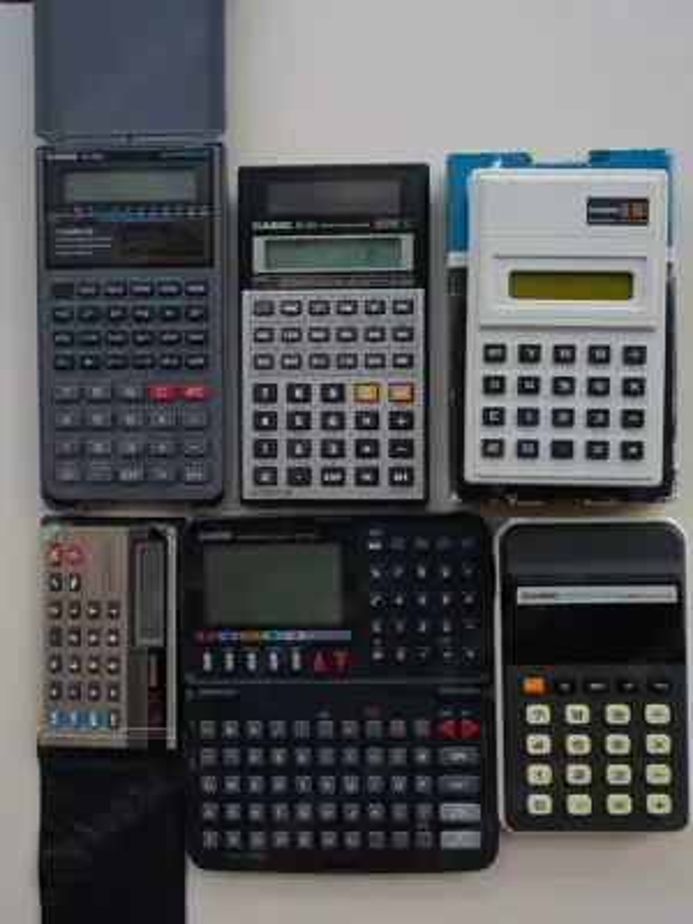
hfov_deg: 37.7
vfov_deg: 49.0
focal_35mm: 38
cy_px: 462
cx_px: 346
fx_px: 1014
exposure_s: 1/125
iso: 80
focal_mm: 5.3
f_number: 3.1
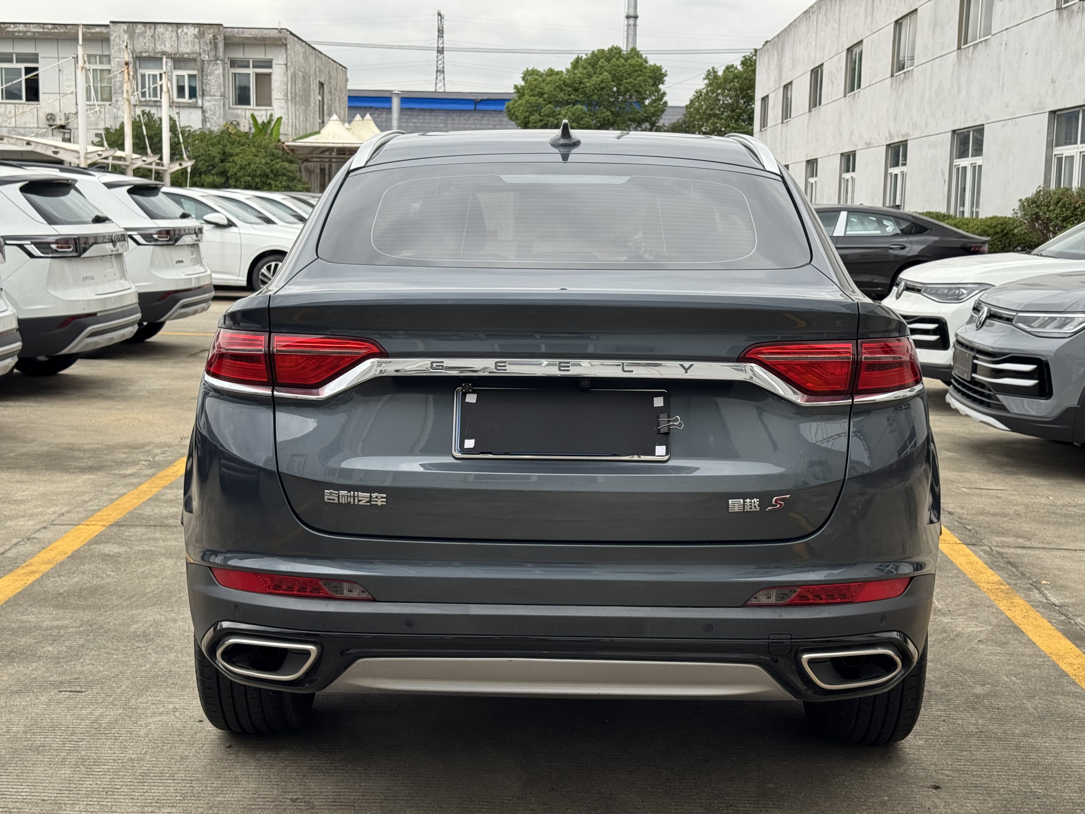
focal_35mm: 48
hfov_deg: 39.7
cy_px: 407
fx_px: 1505
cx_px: 542
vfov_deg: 30.3
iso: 64
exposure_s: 1/292
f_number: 1.78
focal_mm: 6.76
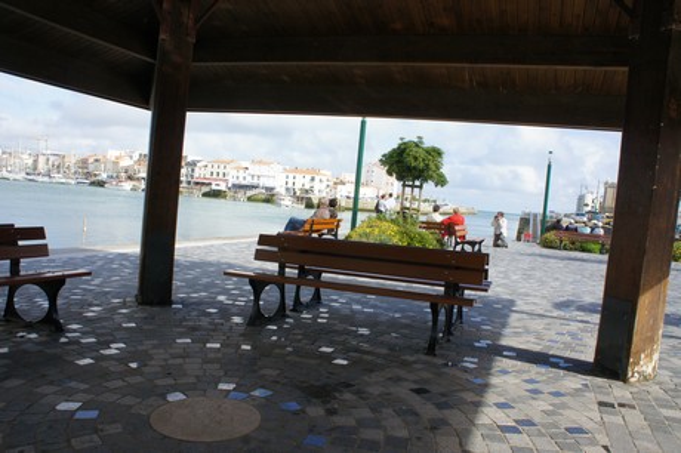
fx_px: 510
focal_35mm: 27
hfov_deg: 67.4
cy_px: 226
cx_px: 340
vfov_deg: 47.9
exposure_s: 1/250
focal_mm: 18
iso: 400
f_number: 11
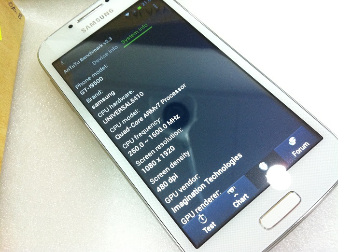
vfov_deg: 40.6
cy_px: 126
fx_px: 341
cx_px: 169
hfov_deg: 52.7
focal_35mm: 35
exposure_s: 1/17
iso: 250
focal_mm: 3.85
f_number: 2.8
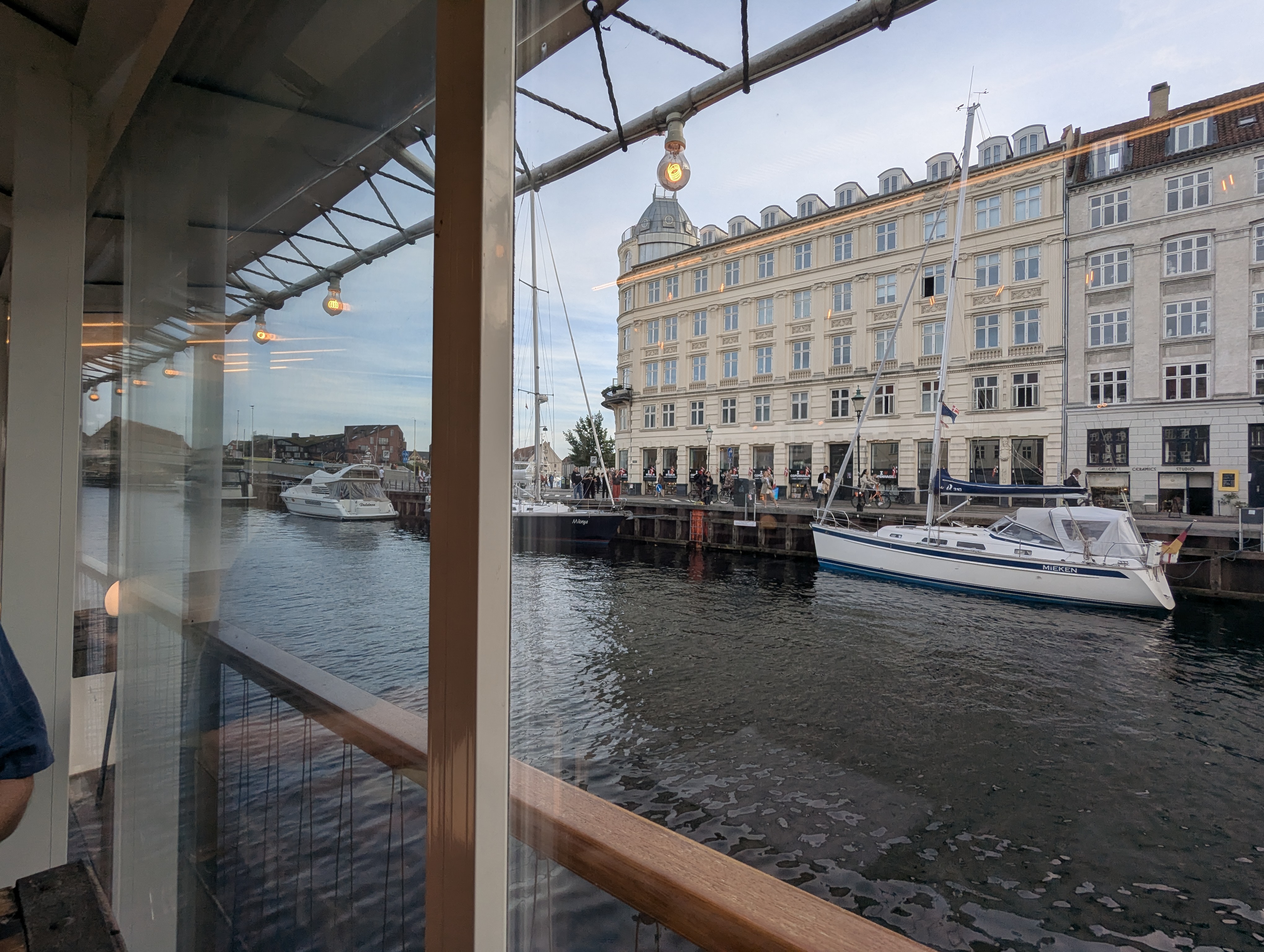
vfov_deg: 78.2
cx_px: 632
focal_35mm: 16
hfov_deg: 94.4
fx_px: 585
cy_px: 476
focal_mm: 2.35
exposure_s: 1/563
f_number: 2.2
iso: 56
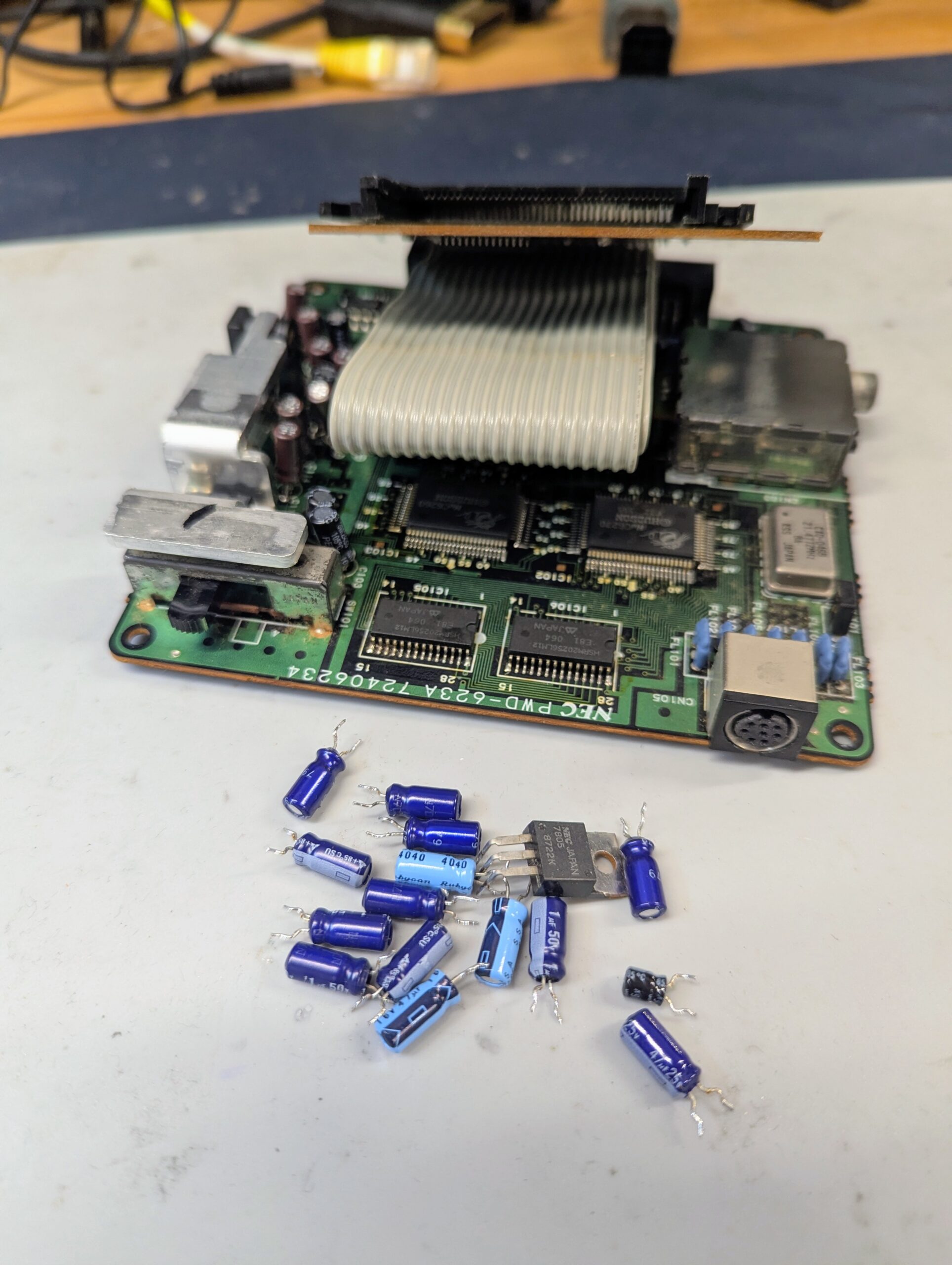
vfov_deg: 71.5
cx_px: 476
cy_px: 632
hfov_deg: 56.9
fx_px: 878
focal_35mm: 24
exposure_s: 1/50
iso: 155
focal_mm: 6.81
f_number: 1.85
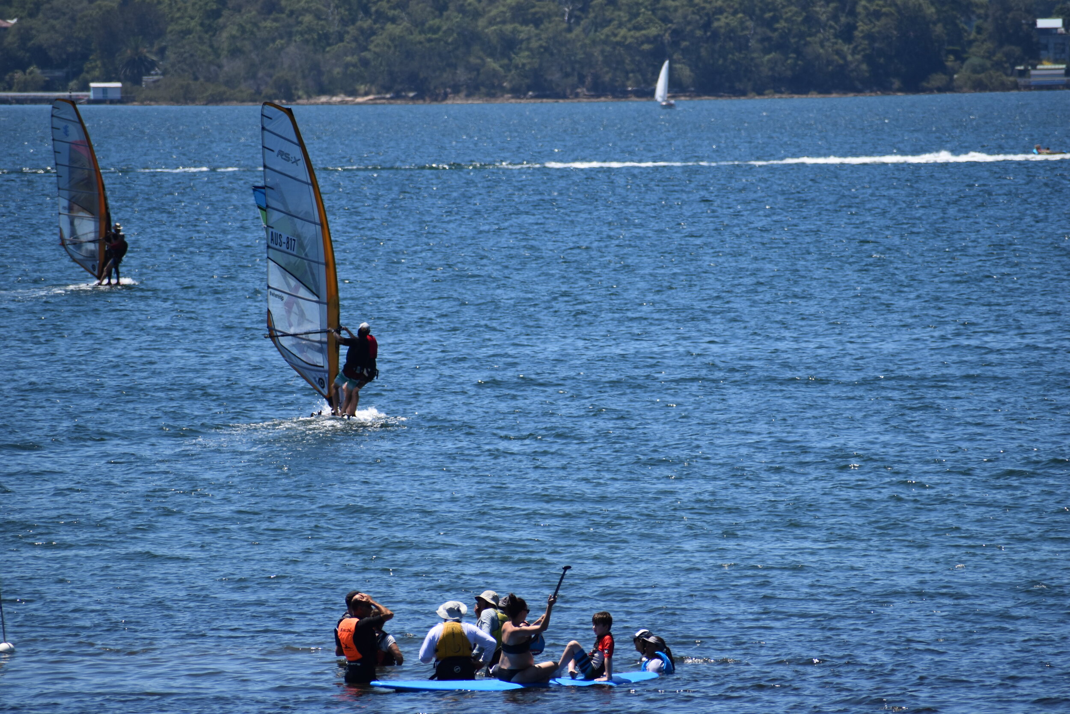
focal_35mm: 450
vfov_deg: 3.1
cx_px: 535
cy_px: 357
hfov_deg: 4.6
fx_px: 13375
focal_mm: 300
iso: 200
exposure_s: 1/800
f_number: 7.1
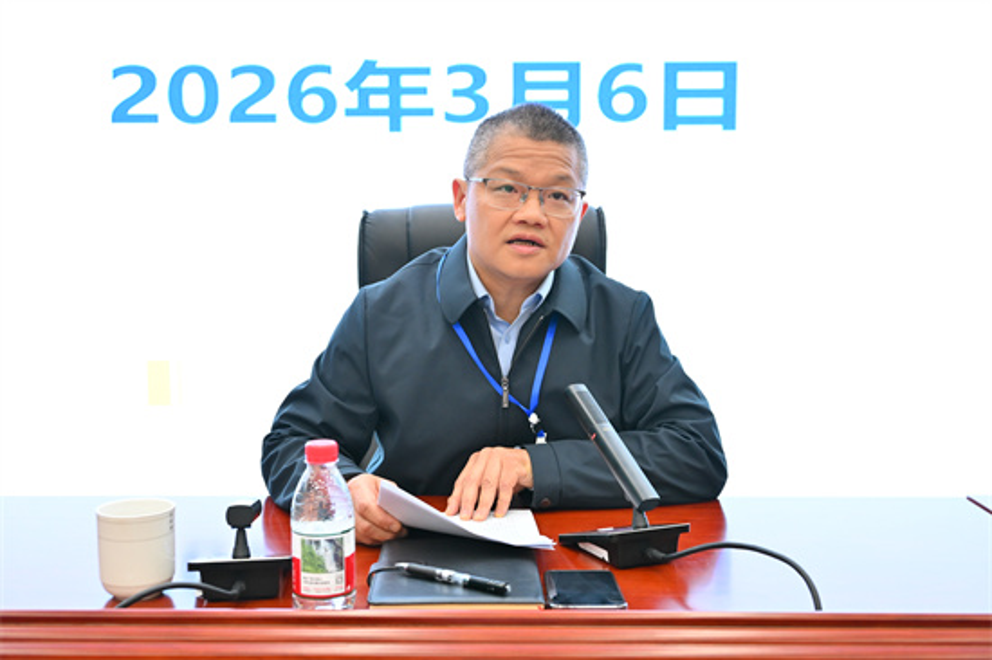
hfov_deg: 47.4
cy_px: 330
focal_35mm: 41
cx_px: 496
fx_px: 1129
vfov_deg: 32.6
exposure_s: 1/60
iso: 1800
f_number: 5
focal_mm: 41
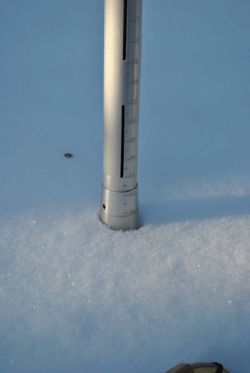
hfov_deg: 16.6
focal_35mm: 82
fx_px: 856
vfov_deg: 24.6
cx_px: 125
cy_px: 186
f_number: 7.1
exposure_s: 1/200
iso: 100
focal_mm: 55
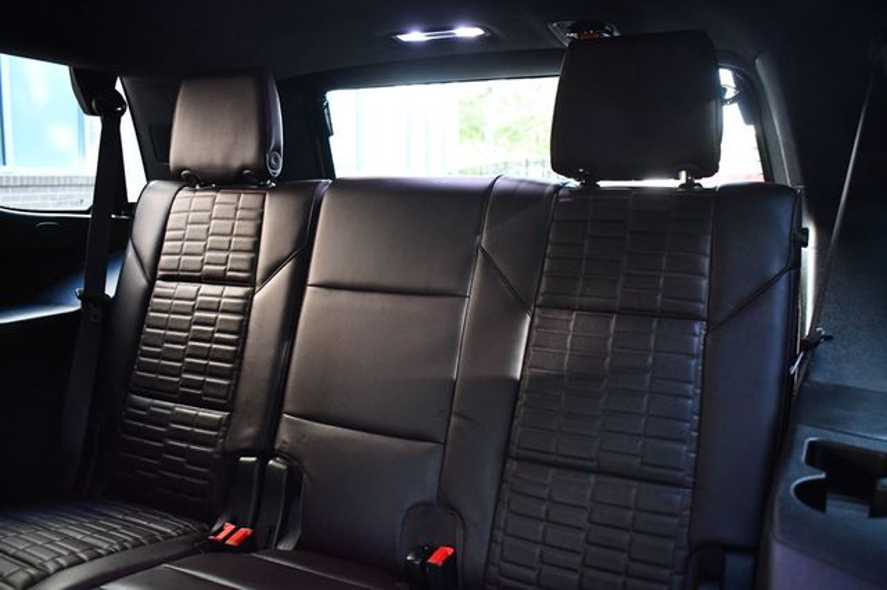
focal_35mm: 33
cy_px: 295
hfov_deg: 57.2
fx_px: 813
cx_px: 444
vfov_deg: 39.9
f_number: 3.8
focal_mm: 22
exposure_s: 1/60
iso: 4000
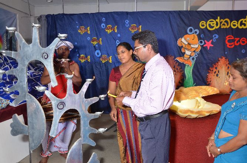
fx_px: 216
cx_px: 124
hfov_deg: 59.6
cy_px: 82
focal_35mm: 32
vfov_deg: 41.6
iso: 1000
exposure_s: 1/125
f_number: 8
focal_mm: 21
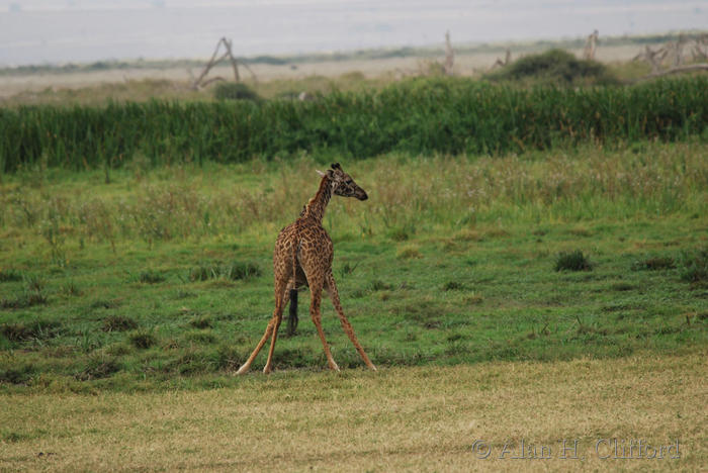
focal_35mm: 600
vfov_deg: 2.3
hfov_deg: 3.4
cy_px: 236
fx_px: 11809
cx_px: 354
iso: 100
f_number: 5.6
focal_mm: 400
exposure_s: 1/200
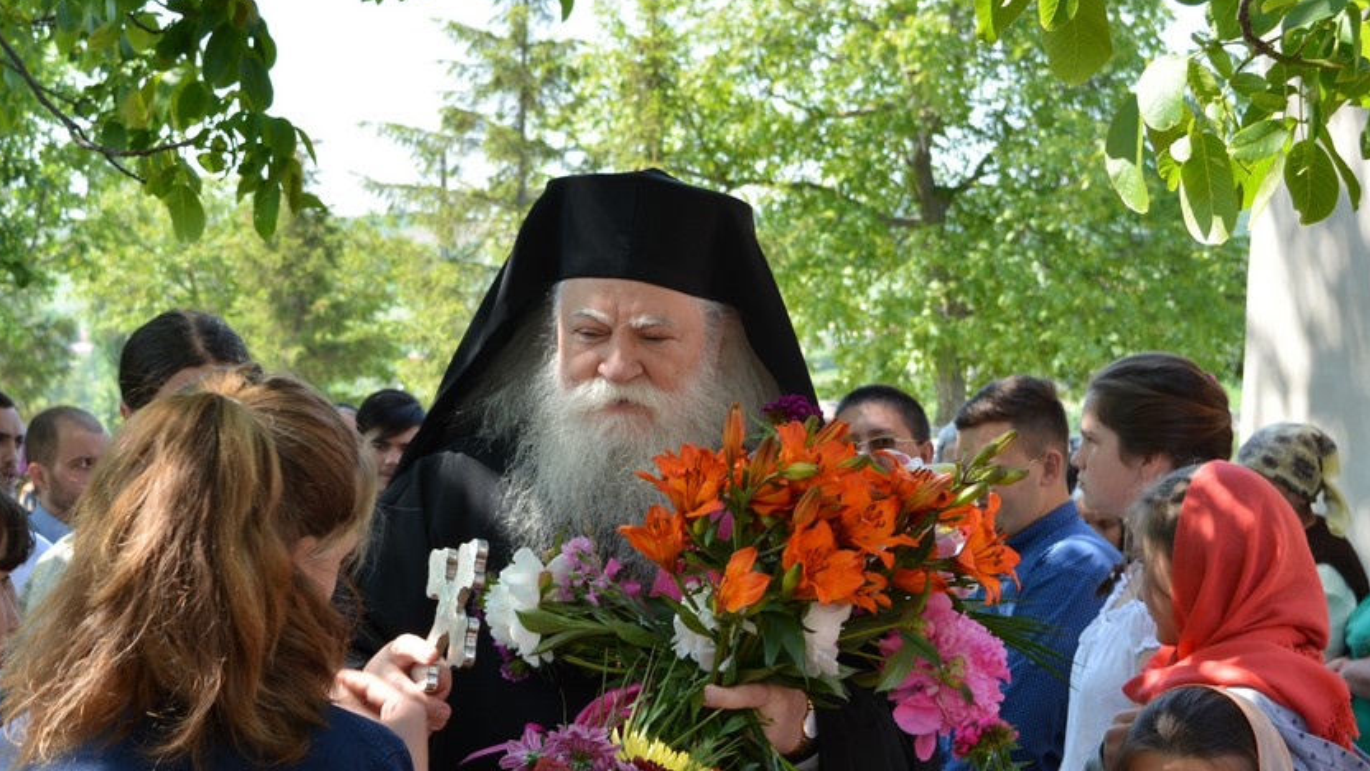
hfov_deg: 31.0
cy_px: 481
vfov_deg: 17.7
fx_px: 2470
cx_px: 660
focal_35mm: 68
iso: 200
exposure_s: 1/200
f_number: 7.1
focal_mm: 30
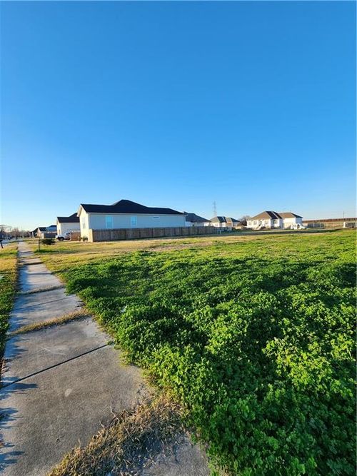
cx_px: 178
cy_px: 238
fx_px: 179
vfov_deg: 106.2
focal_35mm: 13
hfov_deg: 89.9
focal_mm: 2.2
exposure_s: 1/707
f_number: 2.2
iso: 50
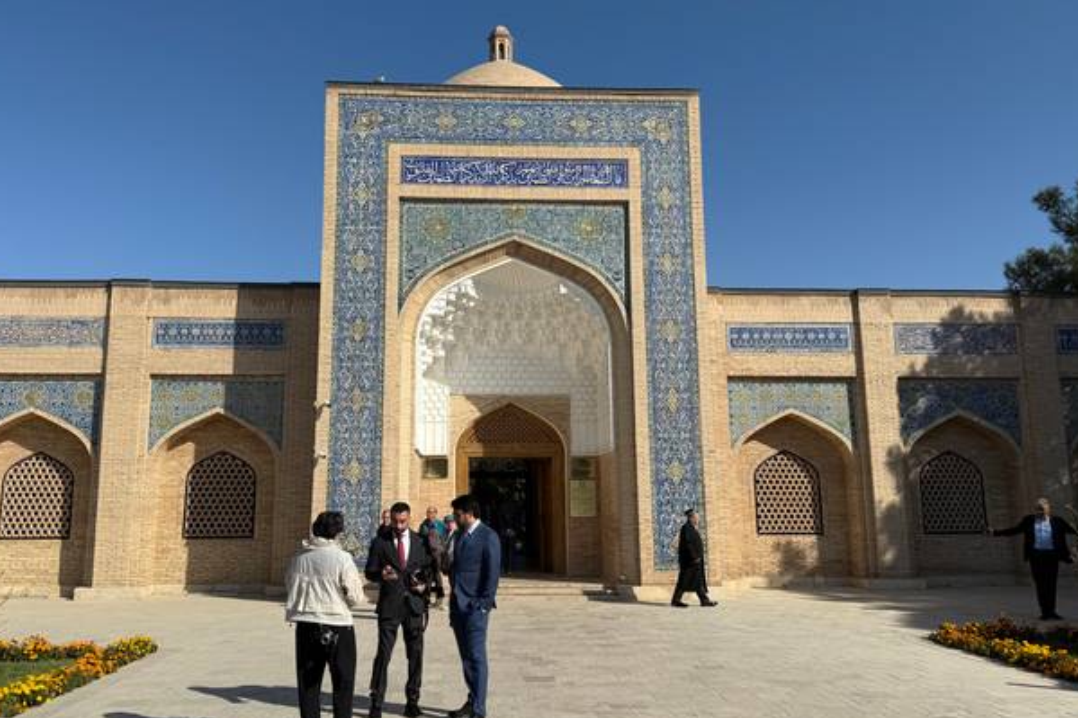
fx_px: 898
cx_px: 511
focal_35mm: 30
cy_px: 338
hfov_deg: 61.9
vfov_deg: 43.6
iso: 80
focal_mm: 6.76
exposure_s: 1/7353
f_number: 1.78
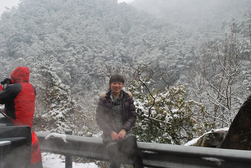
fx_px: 251
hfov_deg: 53.1
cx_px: 126
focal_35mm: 36
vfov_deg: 36.9
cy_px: 84
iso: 200
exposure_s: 1/125
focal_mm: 24
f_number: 5.6
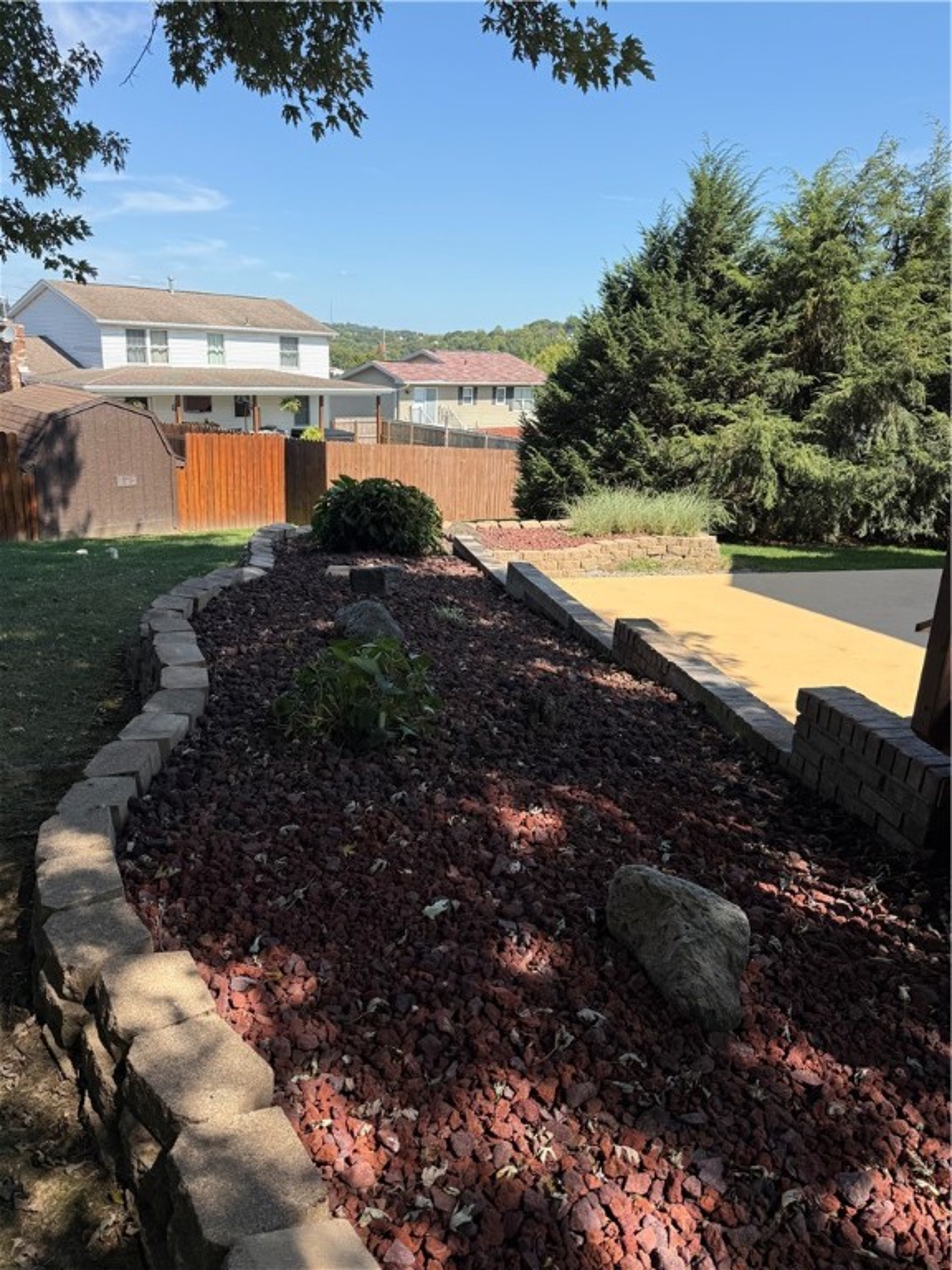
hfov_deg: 56.8
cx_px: 476
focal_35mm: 24
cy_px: 635
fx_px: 880
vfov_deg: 71.6
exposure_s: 1/2232
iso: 80
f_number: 1.78
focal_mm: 6.76
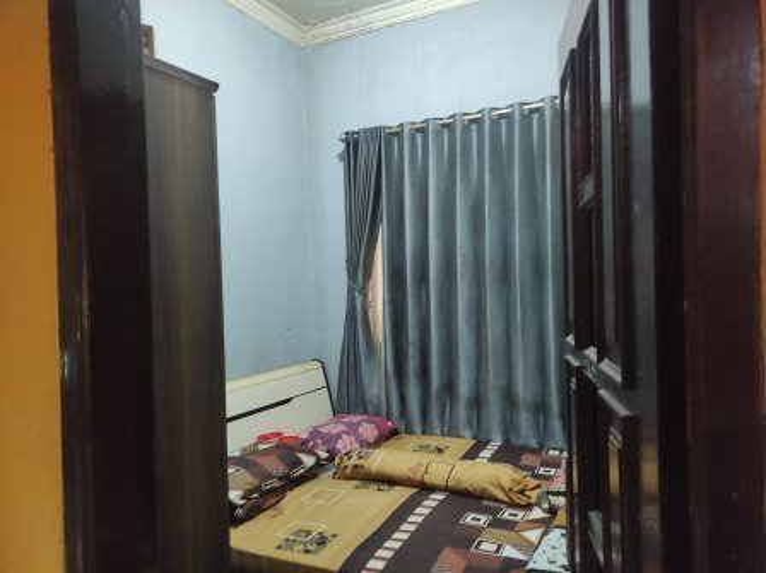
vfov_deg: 54.8
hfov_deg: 69.4
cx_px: 383
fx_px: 553
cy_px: 286
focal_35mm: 25
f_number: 1.89
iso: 2235
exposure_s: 1/20
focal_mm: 5.43
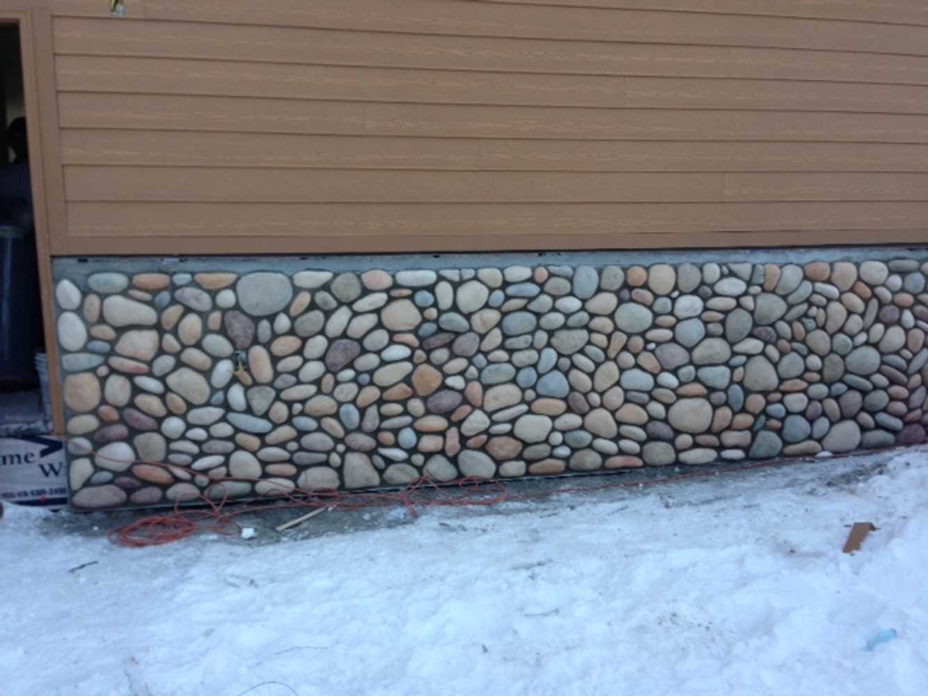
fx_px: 885
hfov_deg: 55.3
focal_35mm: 33
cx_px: 464
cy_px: 348
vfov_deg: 43.0
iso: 50
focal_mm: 4.13
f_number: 2.4
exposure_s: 1/20
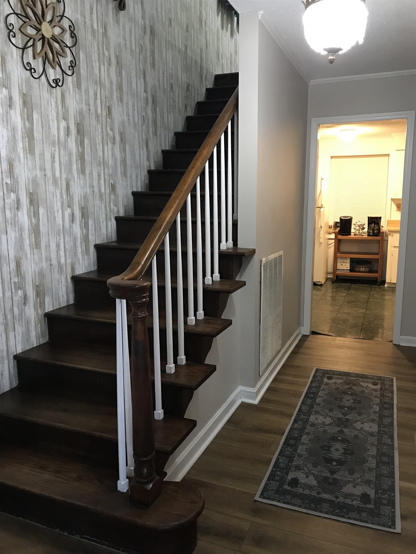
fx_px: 449
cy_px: 277
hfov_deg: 49.7
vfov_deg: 63.4
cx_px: 208
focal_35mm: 28
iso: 100
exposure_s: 1/12
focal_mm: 3.99
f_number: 1.8
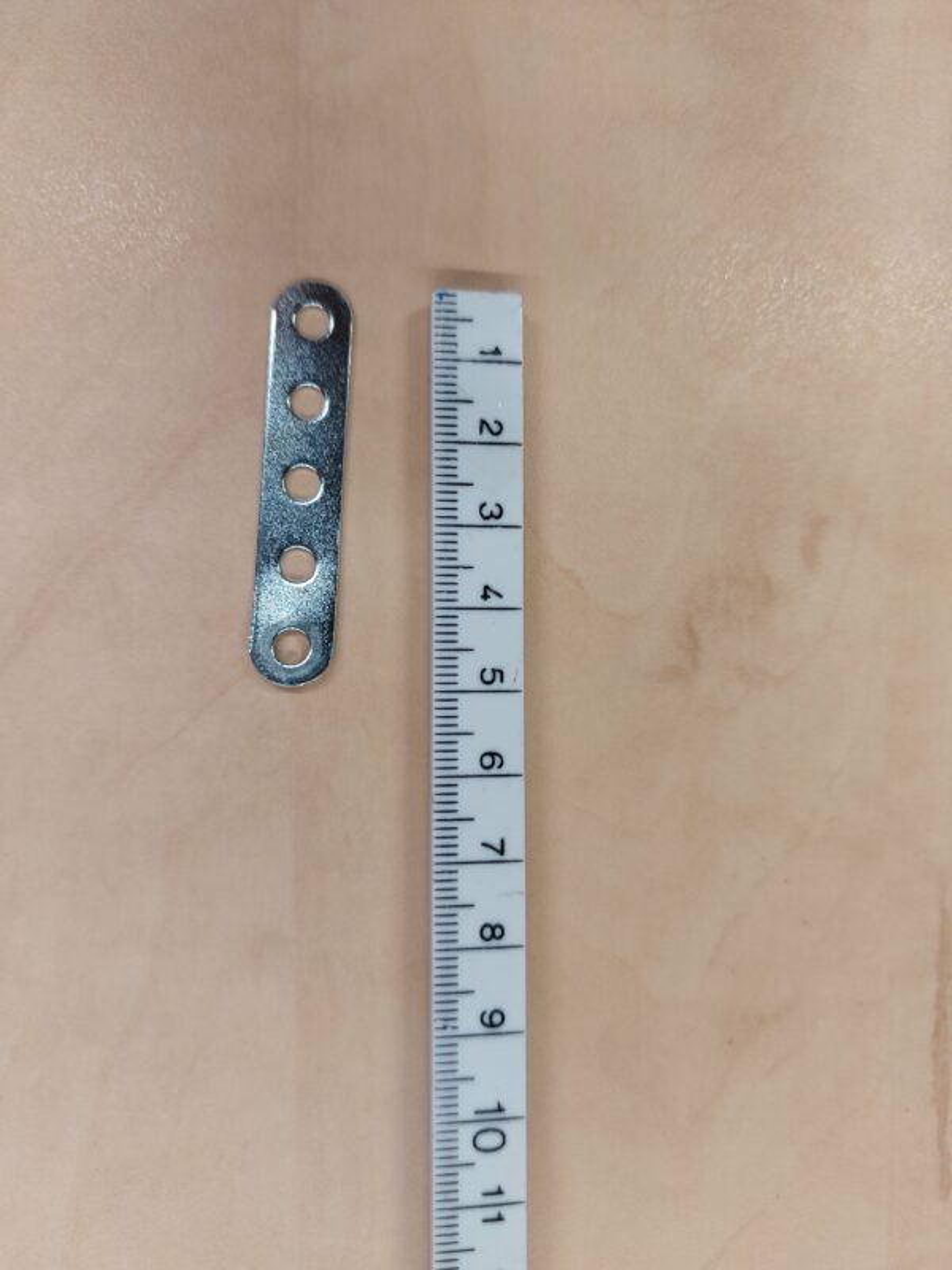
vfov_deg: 69.4
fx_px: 917
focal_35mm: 25
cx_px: 476
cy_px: 635
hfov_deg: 54.9
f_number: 1.8
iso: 125
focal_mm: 5.23
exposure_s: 1/50
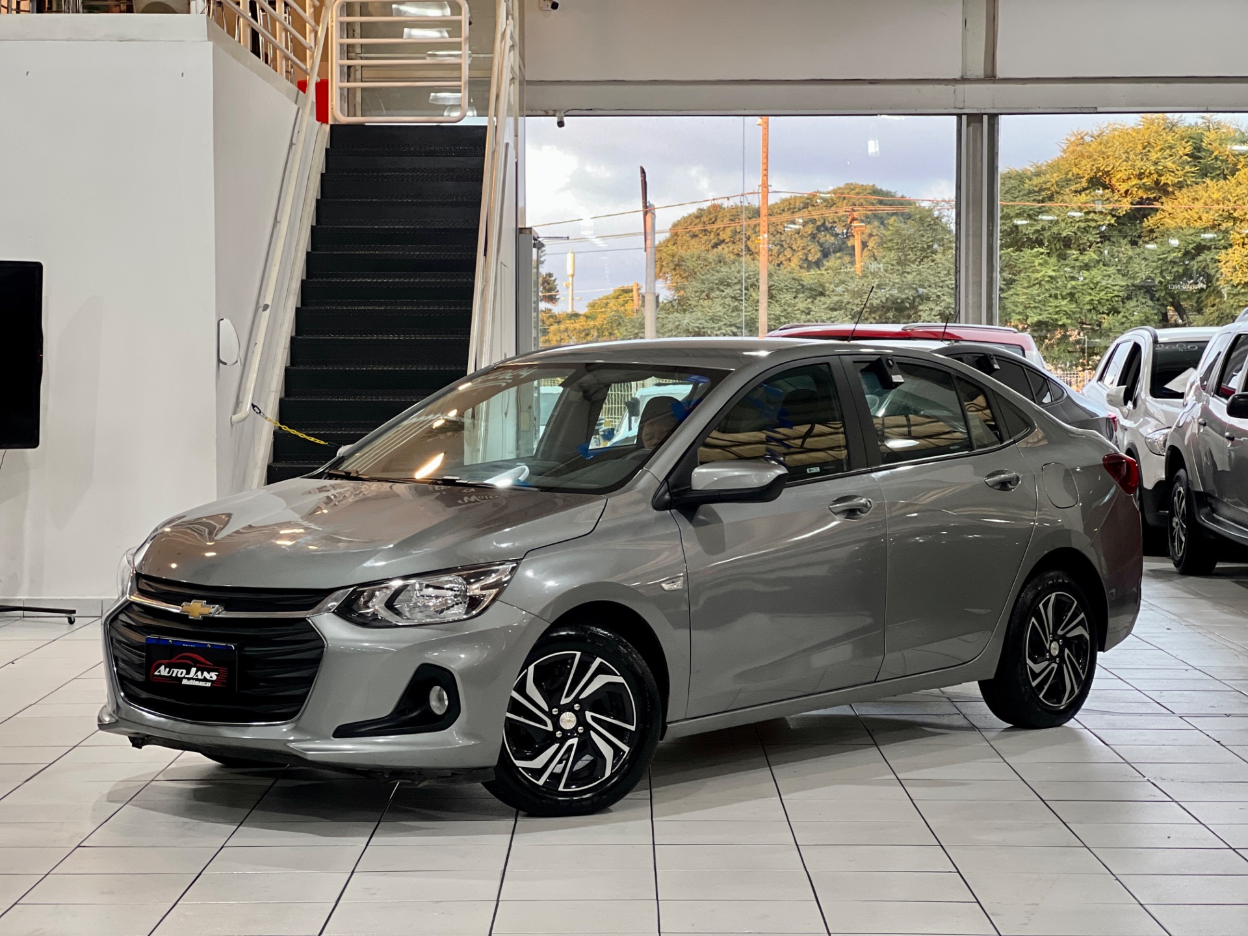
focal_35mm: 77
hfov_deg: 25.3
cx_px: 624
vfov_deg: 19.1
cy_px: 468
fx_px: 2776
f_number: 2.8
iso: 200
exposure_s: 1/40
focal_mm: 9
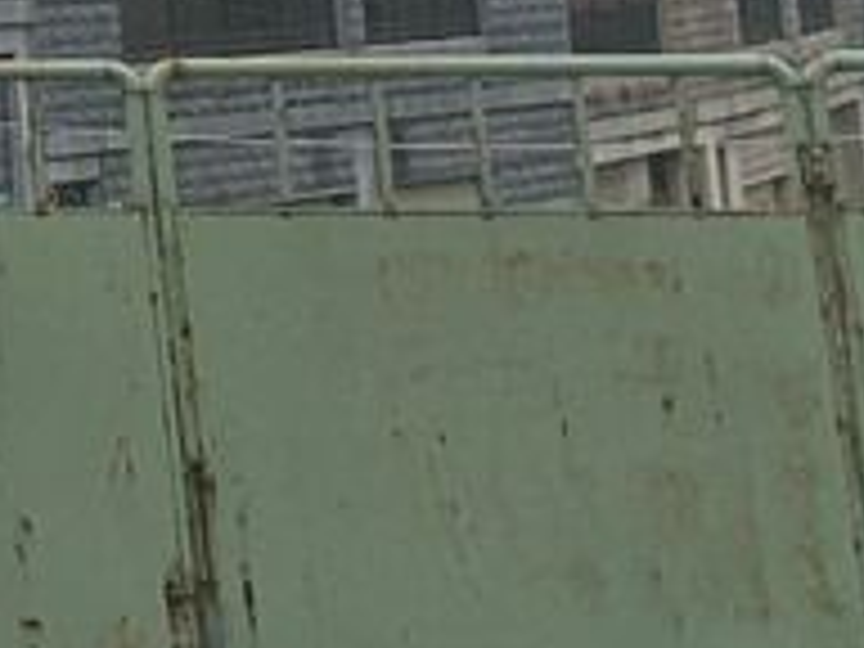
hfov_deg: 11.9
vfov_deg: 10.4
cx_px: -1282
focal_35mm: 130
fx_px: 3245
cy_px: -716
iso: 25
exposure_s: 1/1536
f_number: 1.8
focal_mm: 4.25
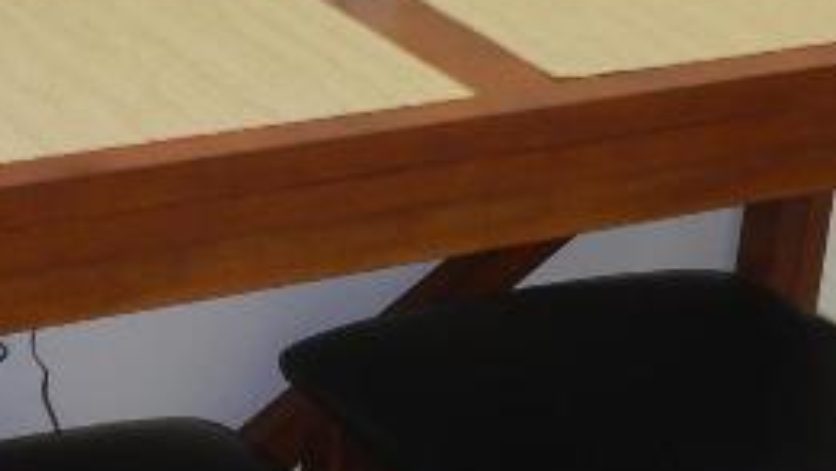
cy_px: 109
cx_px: 346
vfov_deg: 8.8
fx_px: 3060
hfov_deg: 15.5
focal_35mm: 138
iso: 200
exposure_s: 1/30
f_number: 4
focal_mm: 7.7
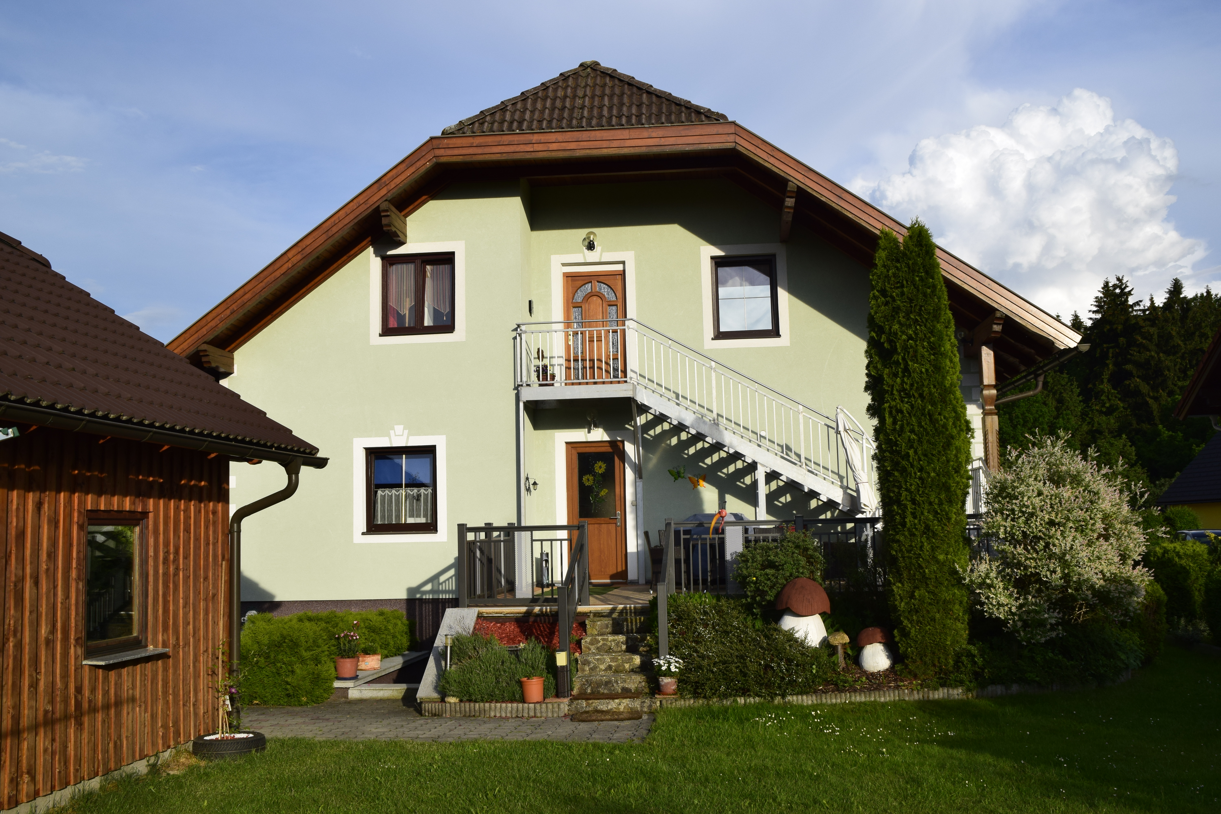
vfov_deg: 40.0
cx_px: 610
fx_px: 1119
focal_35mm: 33
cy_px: 407
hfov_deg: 57.2
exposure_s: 1/500
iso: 320
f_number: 11
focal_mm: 22
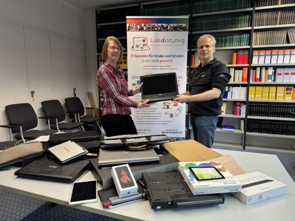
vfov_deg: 56.8
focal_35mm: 24
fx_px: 205
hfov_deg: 71.6
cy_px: 110
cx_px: 148
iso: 100
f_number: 1.78
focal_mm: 6.76
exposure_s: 1/50
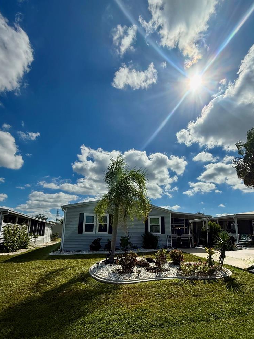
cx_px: 142
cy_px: 200
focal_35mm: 17
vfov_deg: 90.1
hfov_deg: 74.5
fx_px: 166
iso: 50
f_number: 2.2
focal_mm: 2.22
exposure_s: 1/6173
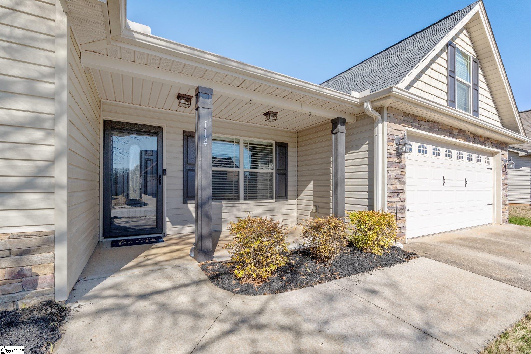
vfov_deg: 73.7
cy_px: 177
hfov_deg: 96.7
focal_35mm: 16
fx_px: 236
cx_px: 266
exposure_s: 1/1000
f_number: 8
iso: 320
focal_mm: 16
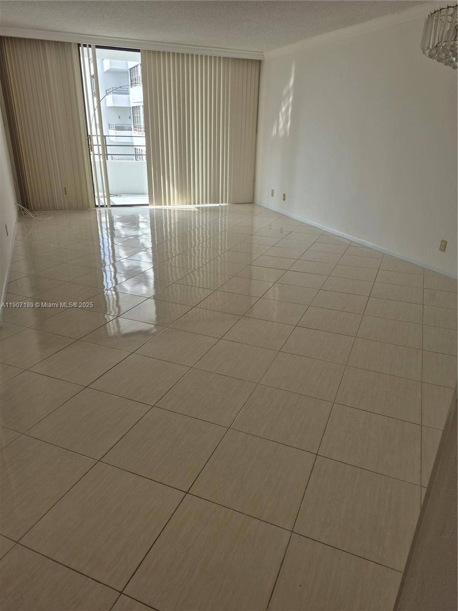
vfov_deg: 73.9
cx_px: 229
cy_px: 306
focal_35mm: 23
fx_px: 406
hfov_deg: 58.9
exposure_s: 1/241
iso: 25
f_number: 1.8
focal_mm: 5.4
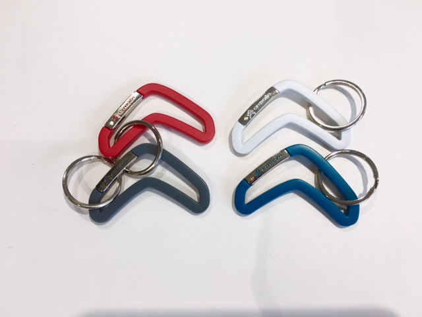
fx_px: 354
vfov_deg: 48.2
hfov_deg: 61.7
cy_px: 158
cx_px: 211
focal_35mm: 29
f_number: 2.2
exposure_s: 1/120
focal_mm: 4.15
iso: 32
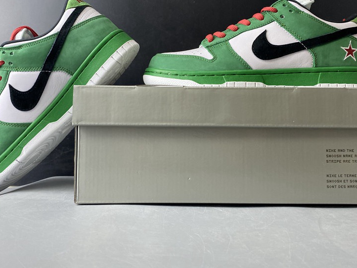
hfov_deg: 51.3
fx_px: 371
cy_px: 113
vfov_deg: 39.6
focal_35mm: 36
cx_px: 177
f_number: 1.8
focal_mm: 4.25
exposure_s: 1/100
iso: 100
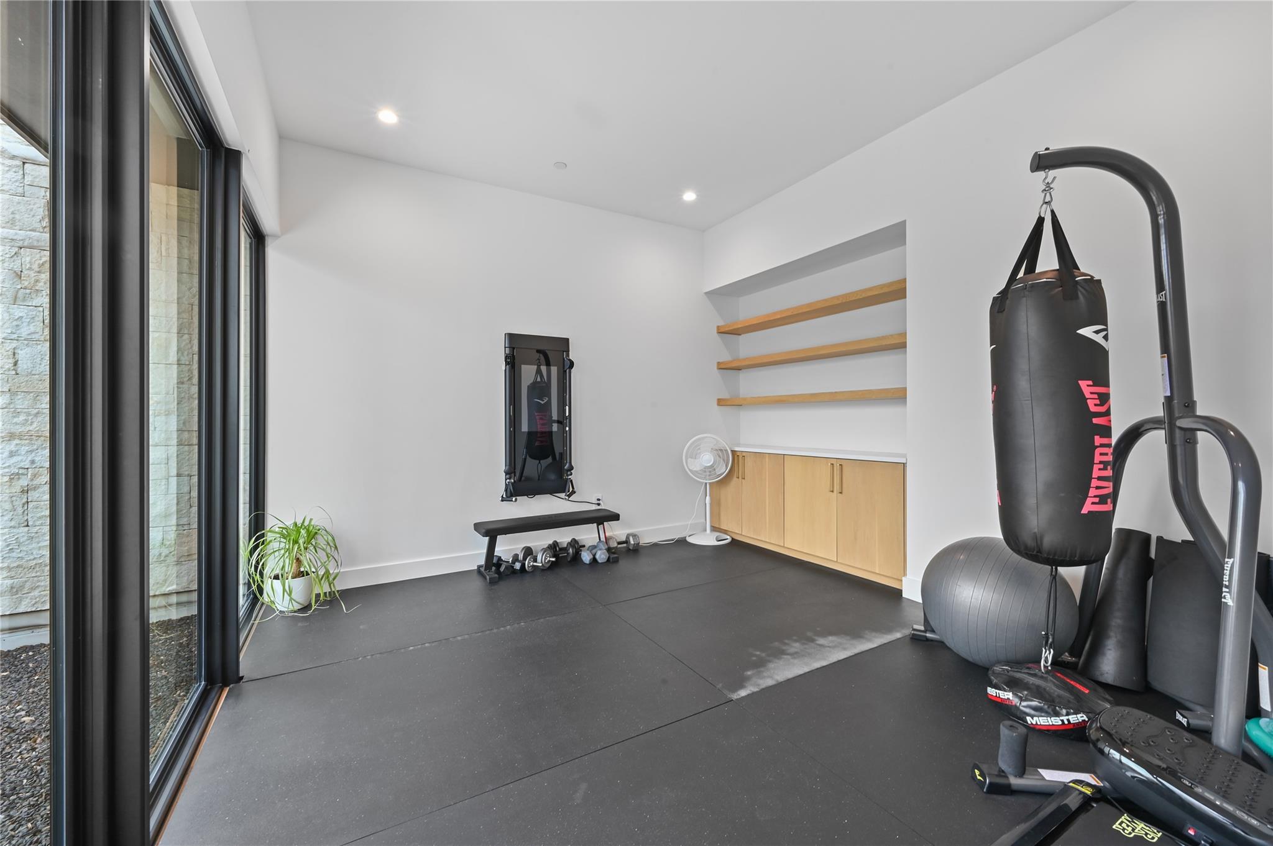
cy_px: 423
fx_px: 495
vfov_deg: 81.1
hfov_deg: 104.3
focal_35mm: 14
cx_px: 636
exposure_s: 1/2
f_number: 14
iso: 200
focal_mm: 14
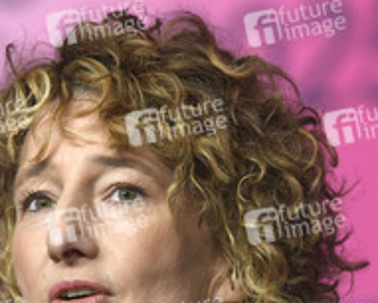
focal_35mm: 343
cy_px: 271
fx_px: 3839
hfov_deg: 5.6
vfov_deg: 4.5
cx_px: 124
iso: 1250
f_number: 3.2
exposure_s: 1/250
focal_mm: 155
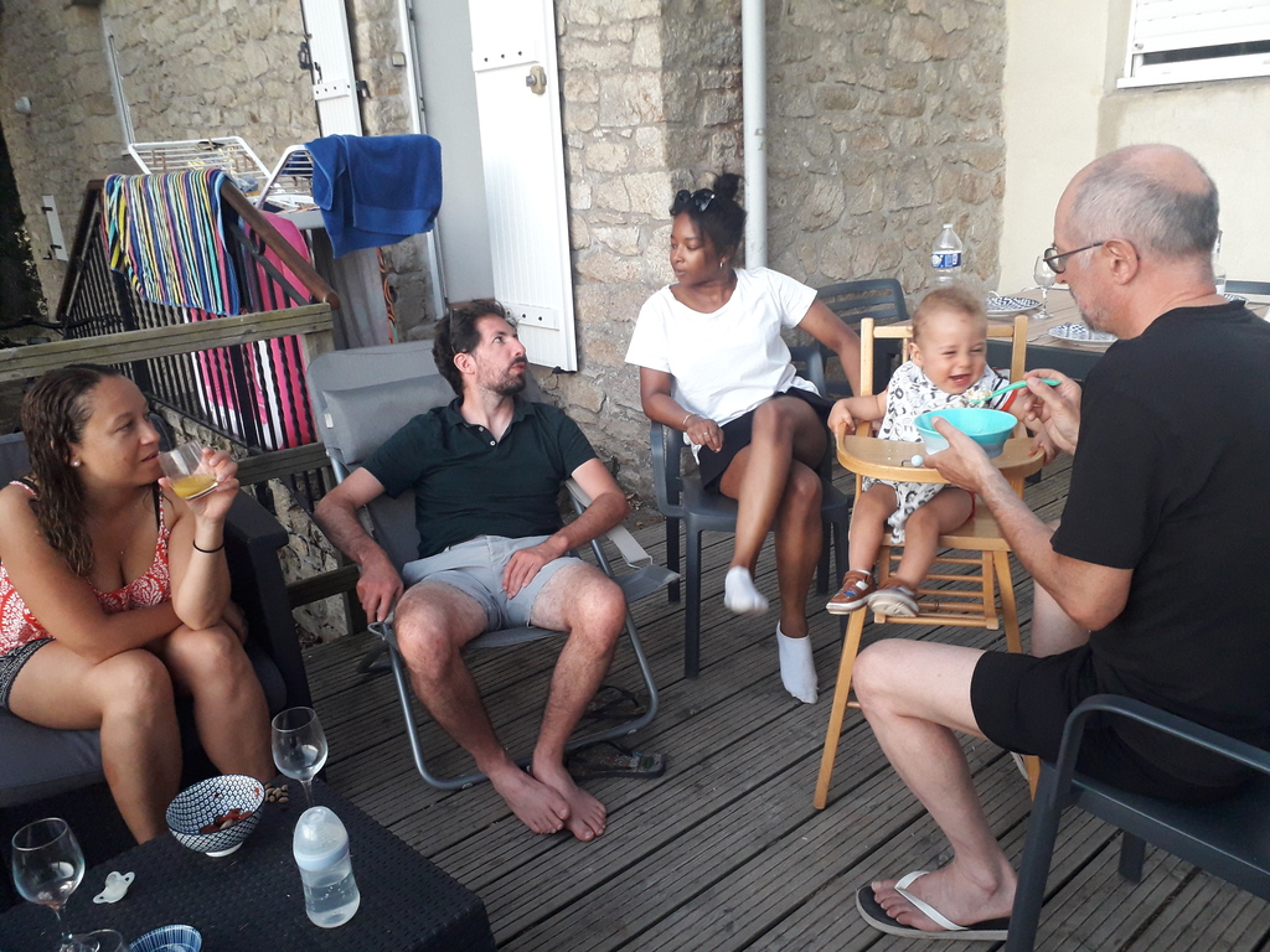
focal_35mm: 27
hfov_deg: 65.3
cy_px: 476
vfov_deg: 51.4
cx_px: 635
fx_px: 991
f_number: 1.9
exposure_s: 1/50
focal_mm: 3.6
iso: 200
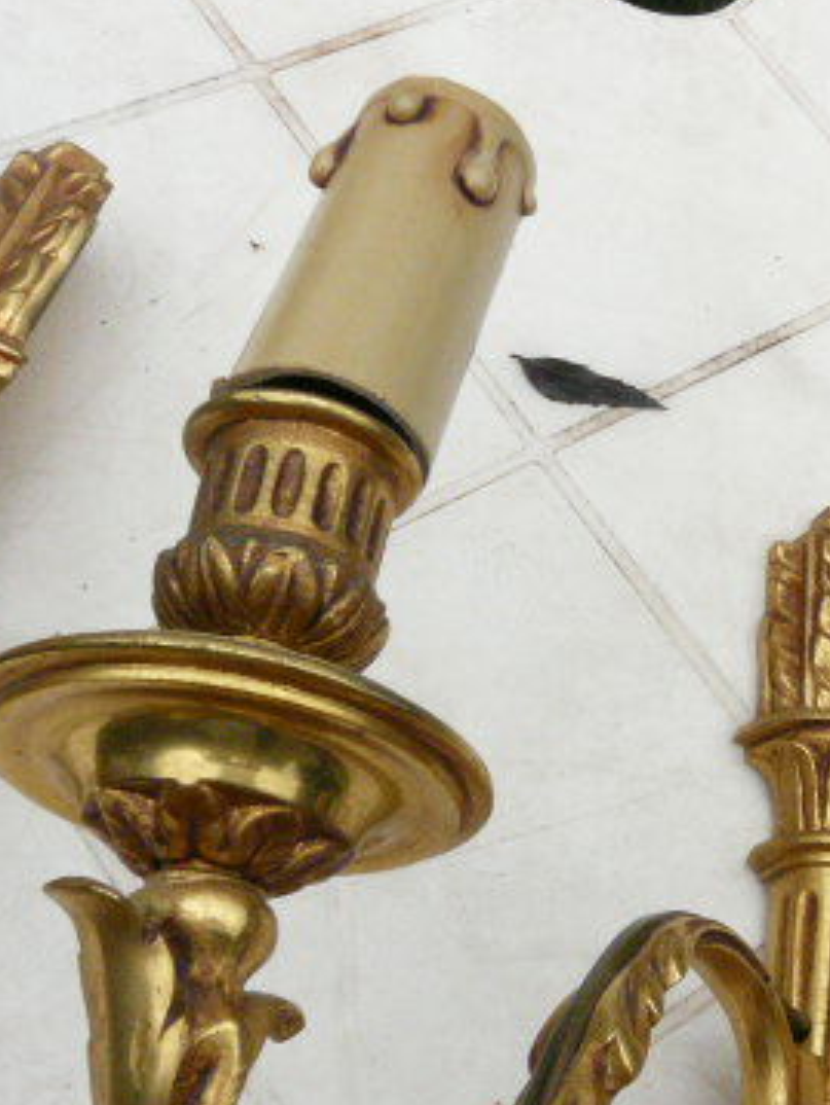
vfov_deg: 37.8
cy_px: 722
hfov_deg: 27.2
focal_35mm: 50
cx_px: 861
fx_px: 1597
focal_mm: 4.6
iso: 400
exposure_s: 1/160
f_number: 8
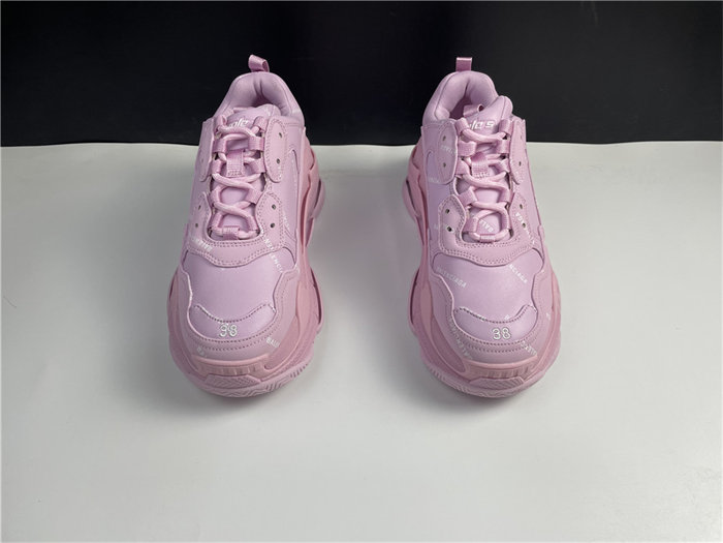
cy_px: 272
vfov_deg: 53.1
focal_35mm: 26
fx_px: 543
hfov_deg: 67.3
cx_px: 362
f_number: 1.6
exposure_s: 1/119
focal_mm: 4.2
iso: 32
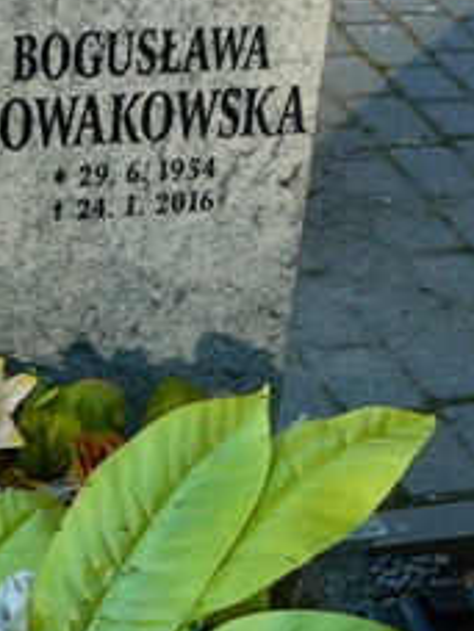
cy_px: 620
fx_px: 1844
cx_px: 103
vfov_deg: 19.0
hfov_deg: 14.6
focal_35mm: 101
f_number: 4
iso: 100
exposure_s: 1/125
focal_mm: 6
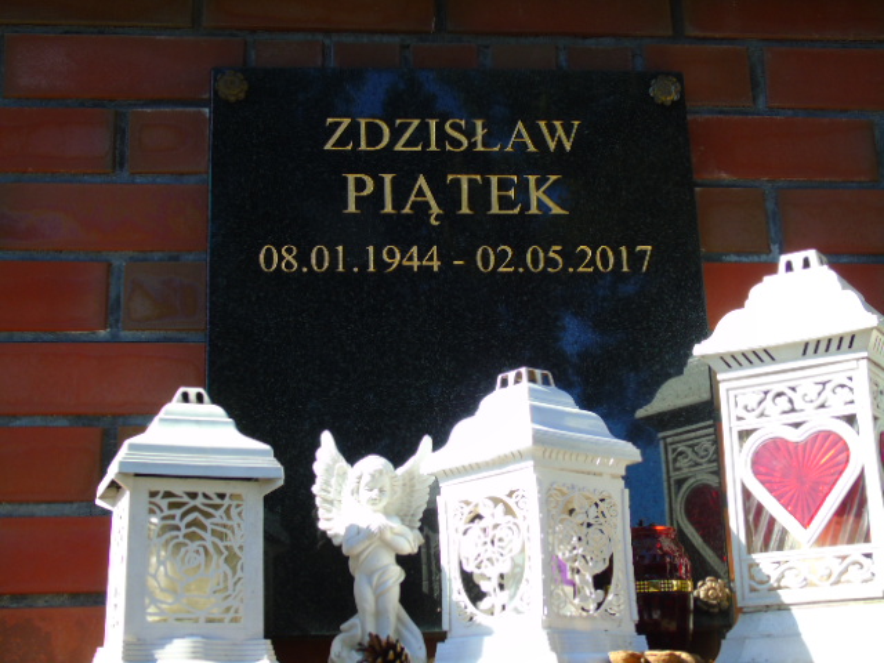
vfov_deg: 27.0
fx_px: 1379
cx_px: 442
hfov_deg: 35.5
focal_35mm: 54
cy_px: 332
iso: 80
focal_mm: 9.6
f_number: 4.3
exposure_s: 1/200
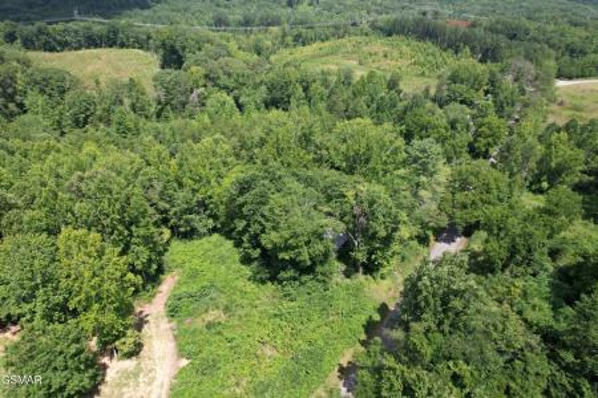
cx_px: 299
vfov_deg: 57.2
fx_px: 365
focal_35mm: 22
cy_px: 199
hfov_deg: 78.6
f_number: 2.8
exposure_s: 1/800
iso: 100
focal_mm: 8.38
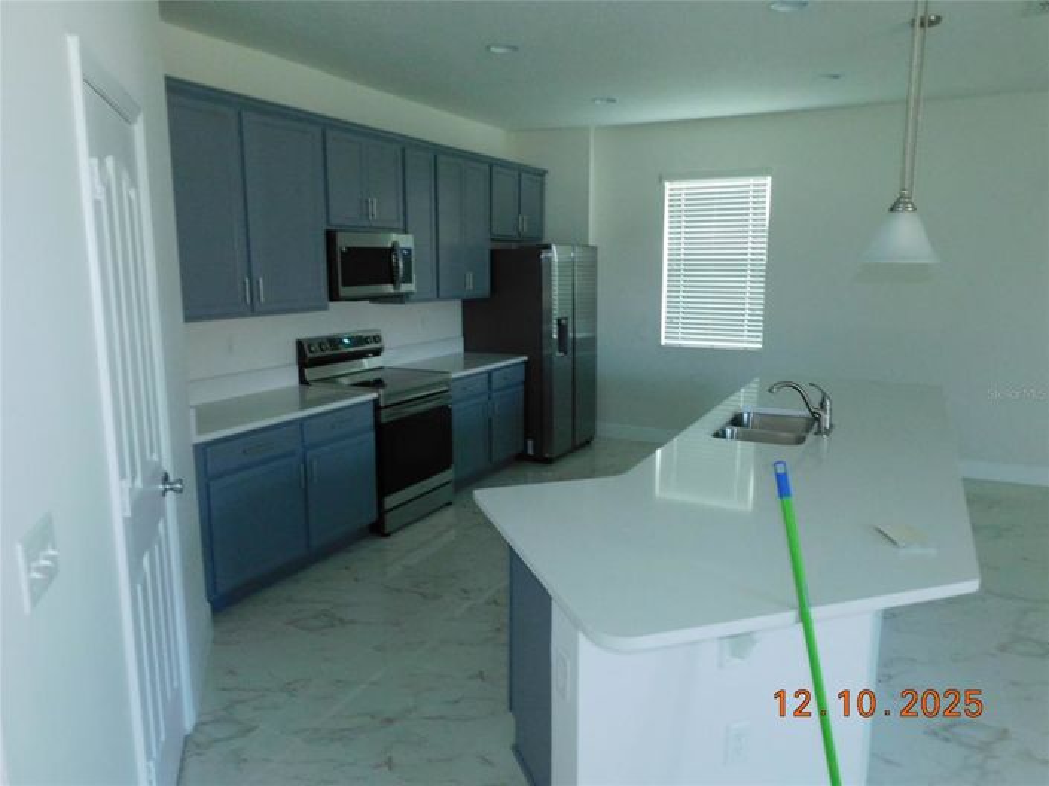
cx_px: 524
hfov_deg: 71.6
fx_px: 727
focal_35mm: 24
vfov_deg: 56.8
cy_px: 393
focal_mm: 4.3
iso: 400
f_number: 3.3
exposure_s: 1/30
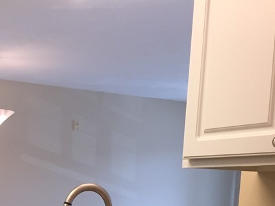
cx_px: -18
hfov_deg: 26.2
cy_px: 244
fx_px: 548
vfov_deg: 20.1
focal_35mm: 69
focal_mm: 4.15
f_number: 2.2
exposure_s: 1/30
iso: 40
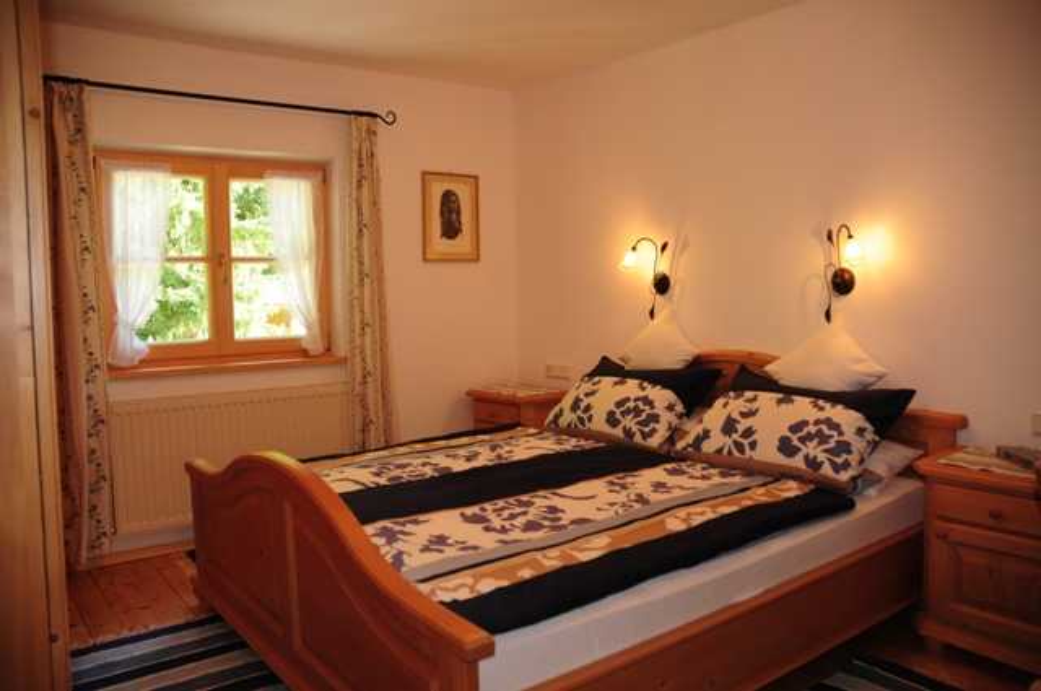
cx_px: 520
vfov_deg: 47.8
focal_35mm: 27
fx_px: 780
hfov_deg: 67.4
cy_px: 346
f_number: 3.5
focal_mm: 18
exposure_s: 1/40
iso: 200
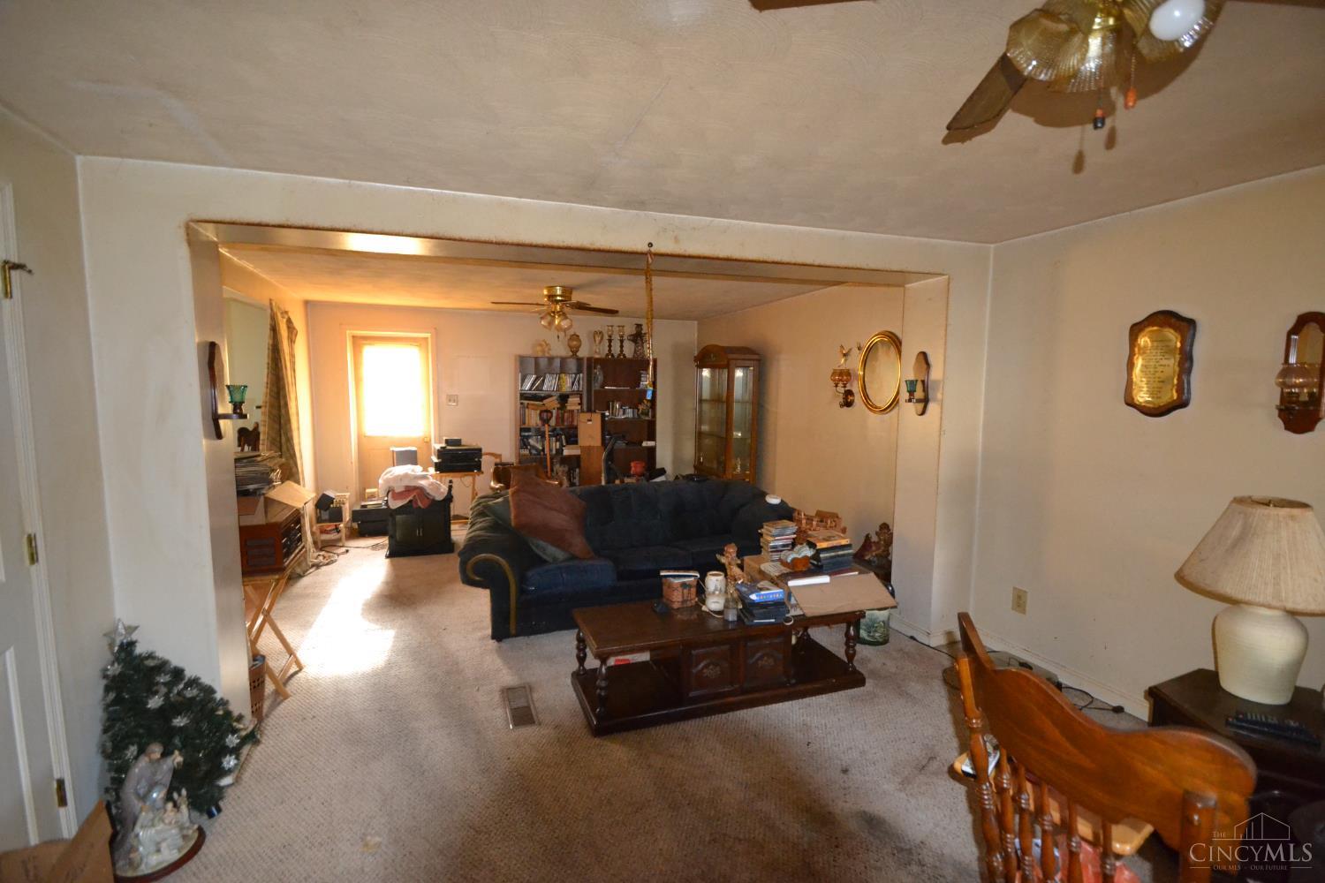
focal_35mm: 15
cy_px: 442
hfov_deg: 100.4
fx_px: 552
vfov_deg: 77.3
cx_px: 662
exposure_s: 1/60
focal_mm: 10
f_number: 3.5
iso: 3200
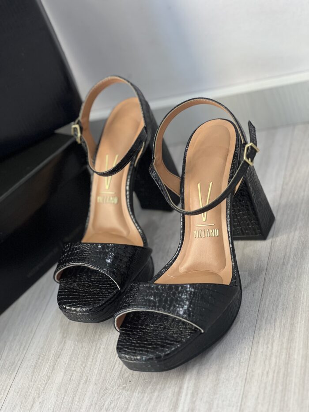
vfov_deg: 25.3
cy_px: 206
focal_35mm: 77
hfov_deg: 19.1
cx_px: 154
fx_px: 916
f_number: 2.8
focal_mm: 9
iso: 200
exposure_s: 1/120
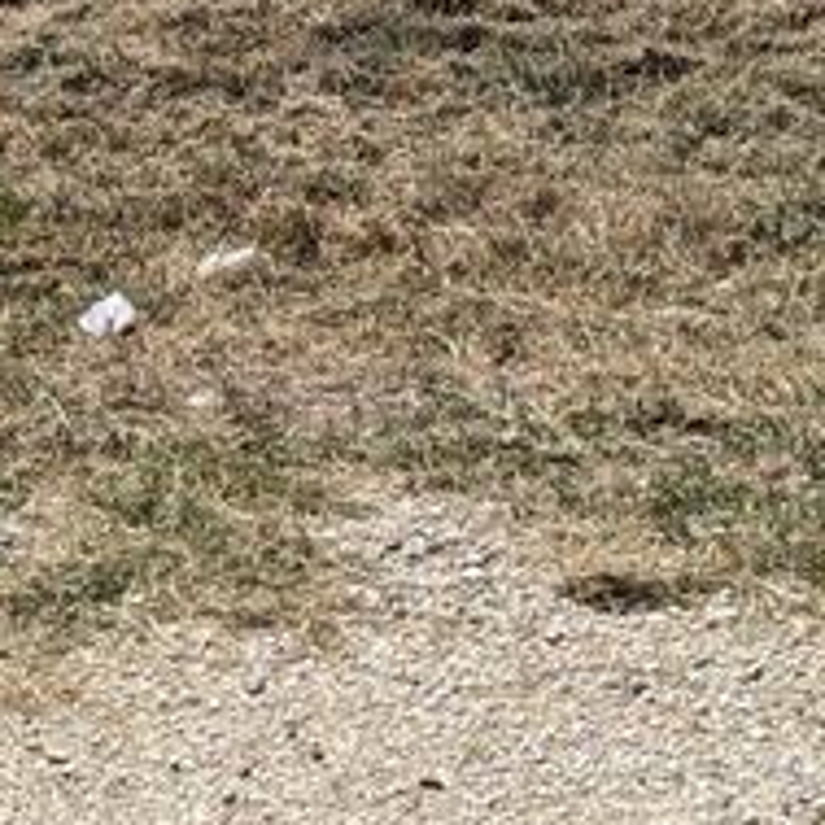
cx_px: 410
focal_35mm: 115
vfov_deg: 13.8
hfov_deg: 15.2
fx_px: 3101
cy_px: -572
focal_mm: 6.81
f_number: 1.85
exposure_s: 1/1887
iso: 46
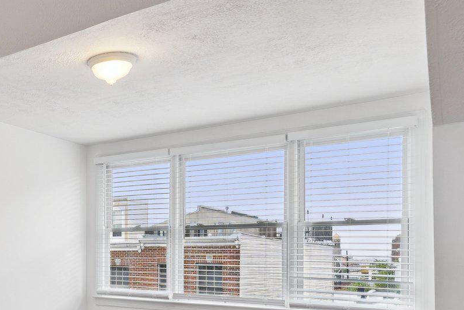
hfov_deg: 39.8
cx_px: -31
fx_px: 529
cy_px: 266
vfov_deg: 31.4
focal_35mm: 41
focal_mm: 16
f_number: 7.1
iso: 200
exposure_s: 1/8
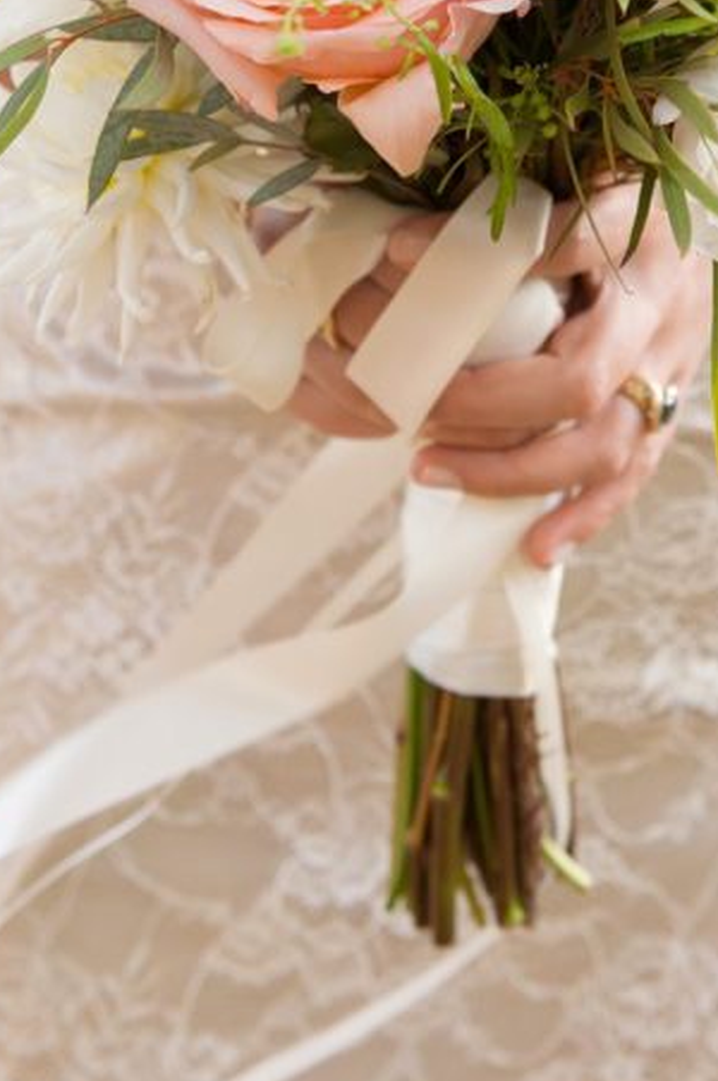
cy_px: 55
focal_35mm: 102
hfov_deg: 13.4
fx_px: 3061
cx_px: 477
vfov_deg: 19.6
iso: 250
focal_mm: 45
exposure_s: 1/100
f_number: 4
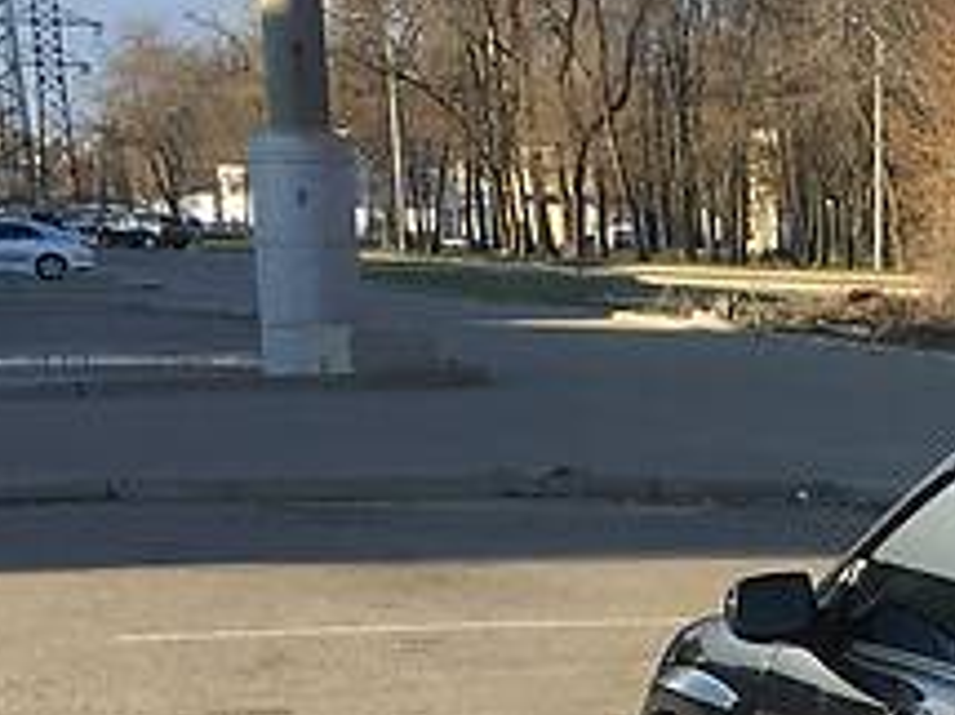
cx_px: 1386
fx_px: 2978
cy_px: 870
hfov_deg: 16.7
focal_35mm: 108
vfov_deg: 13.3
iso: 25
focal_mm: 4.2
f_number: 2.2
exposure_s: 1/392
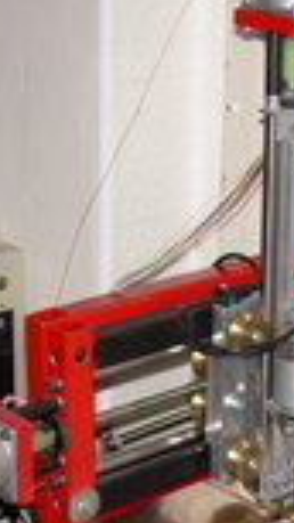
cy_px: 414
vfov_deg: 19.6
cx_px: 209
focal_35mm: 108
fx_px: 1498
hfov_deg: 11.2
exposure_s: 1/60
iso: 50
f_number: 2.8
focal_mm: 6.3
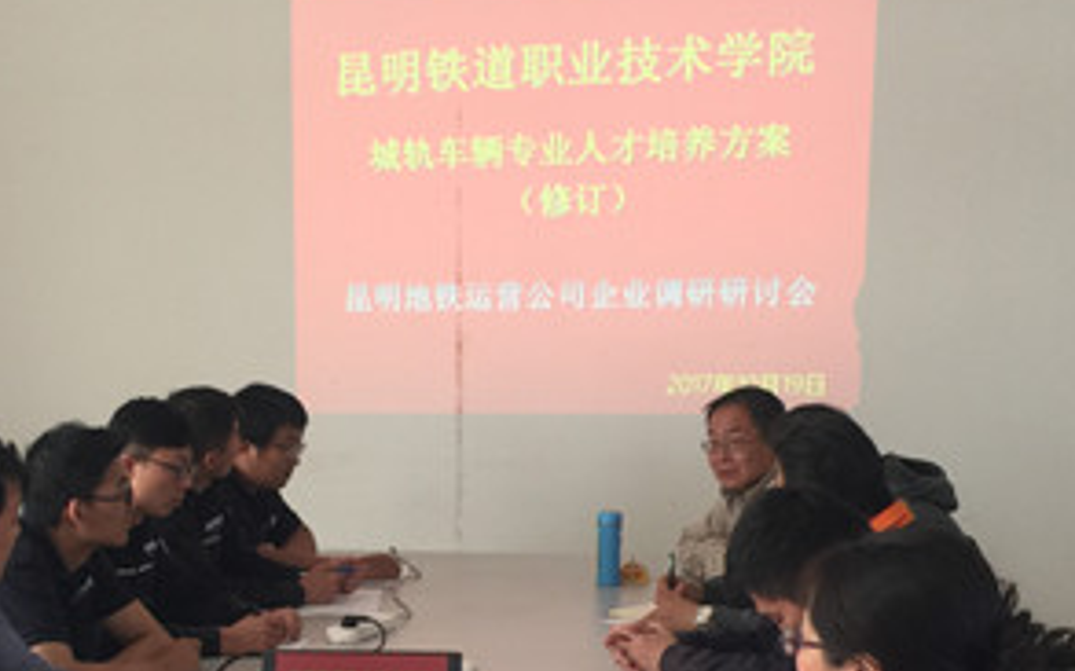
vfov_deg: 20.3
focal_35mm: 63
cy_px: 565
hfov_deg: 32.1
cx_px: 330
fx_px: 1845
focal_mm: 4.15
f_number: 2.2
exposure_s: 1/33
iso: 32
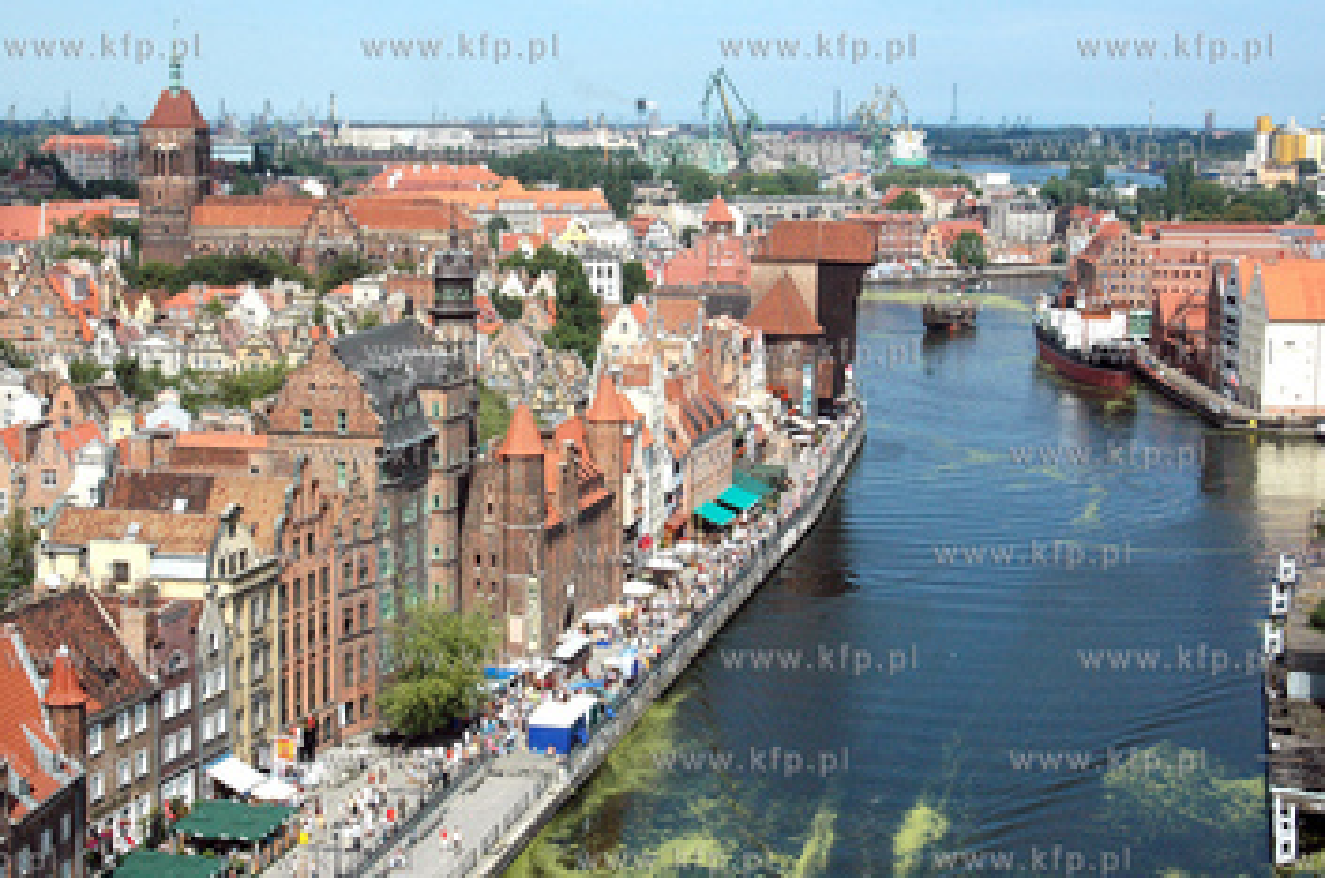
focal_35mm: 60
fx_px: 2188
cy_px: 401
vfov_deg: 22.7
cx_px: 593
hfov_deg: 33.7
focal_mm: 35
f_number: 13
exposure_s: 1/640
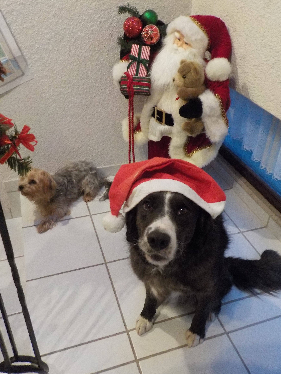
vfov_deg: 60.0
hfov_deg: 46.8
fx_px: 325
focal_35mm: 30
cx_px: 140
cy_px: 187
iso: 800
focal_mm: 4.1
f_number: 3.3
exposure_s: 1/20
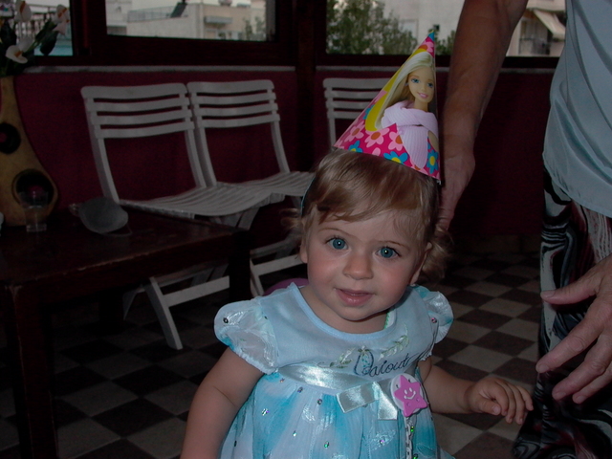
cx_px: 306
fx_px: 672
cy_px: 230
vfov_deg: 37.7
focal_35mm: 38
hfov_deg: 49.0
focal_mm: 8.19
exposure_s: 1/64.2
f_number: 4.2
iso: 100
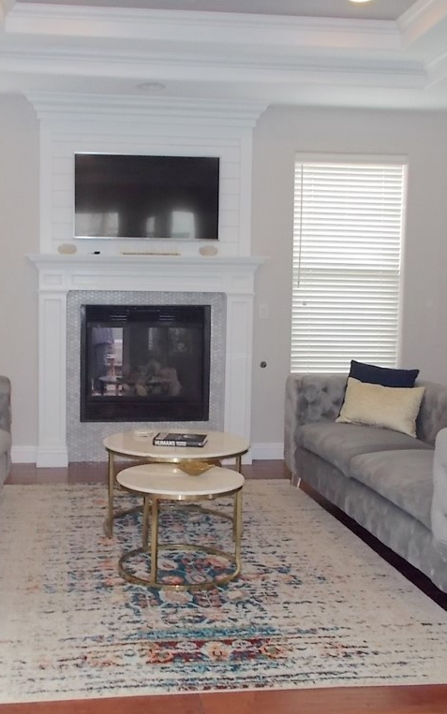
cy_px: 357
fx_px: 721
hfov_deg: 34.3
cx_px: 169
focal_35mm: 37
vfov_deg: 52.7
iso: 200
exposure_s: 1/25
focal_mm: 4.6
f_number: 3.2
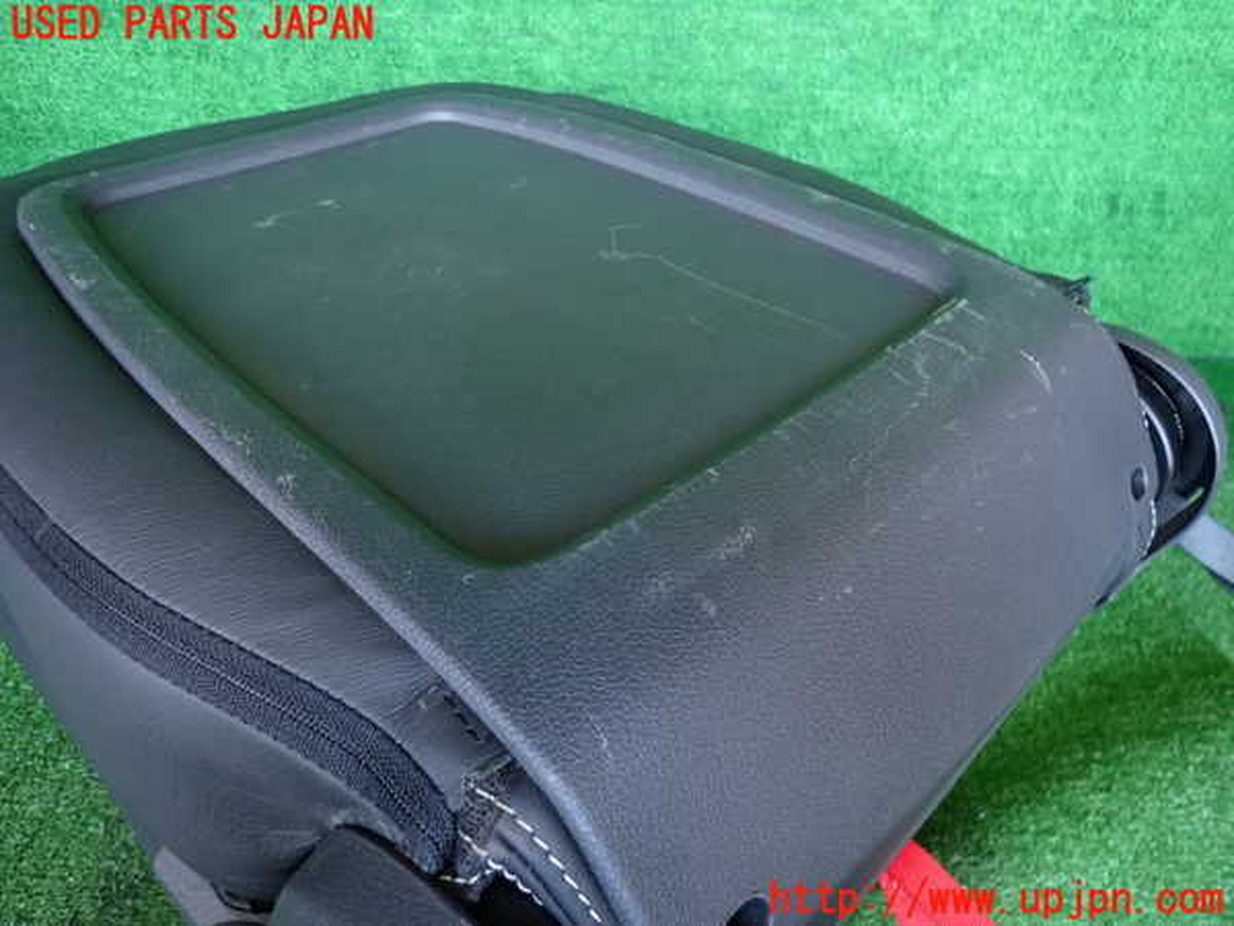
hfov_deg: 69.4
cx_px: 617
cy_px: 463
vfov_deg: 54.9
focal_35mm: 25
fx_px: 891
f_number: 2
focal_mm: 4.5
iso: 250
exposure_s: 1/30
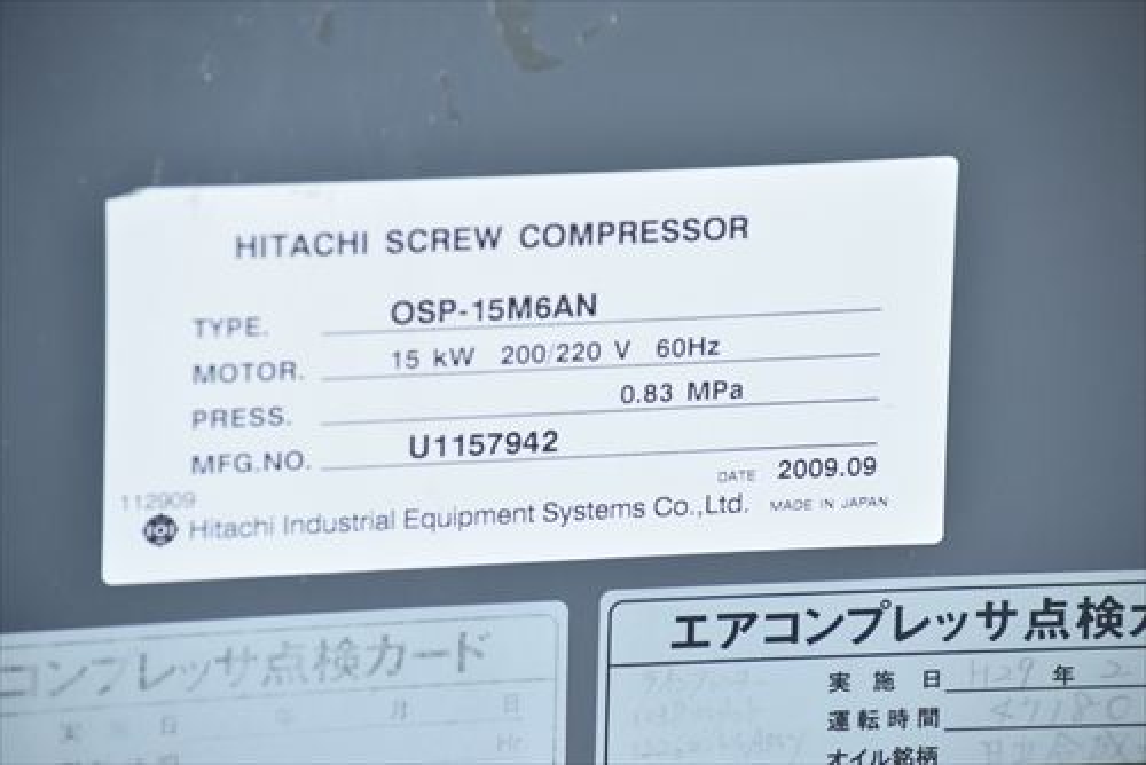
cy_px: 382
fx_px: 6689
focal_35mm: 210
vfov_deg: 6.6
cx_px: 573
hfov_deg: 9.8
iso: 1250
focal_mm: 140
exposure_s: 1/250
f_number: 6.3
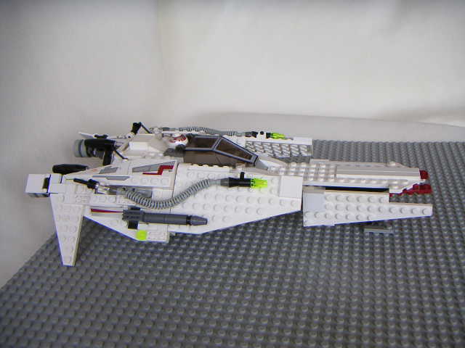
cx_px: 232
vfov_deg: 38.7
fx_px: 497
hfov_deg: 50.1
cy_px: 174
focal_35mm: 37
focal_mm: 4.8
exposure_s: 1/90
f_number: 2.8
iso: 64
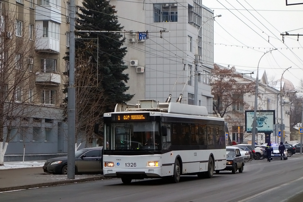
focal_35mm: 100
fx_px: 842
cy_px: 101
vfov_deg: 13.7
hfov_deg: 20.4
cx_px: 152
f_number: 4.9
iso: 800
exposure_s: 1/500
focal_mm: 37.1
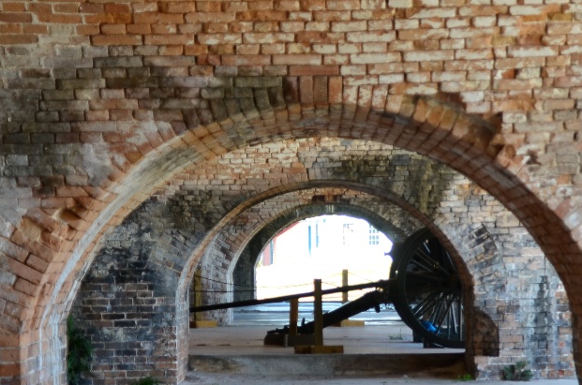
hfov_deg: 15.2
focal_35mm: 135
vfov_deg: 10.0
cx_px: 283
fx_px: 2182
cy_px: 341
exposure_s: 1/80
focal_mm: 35
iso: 100
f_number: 4
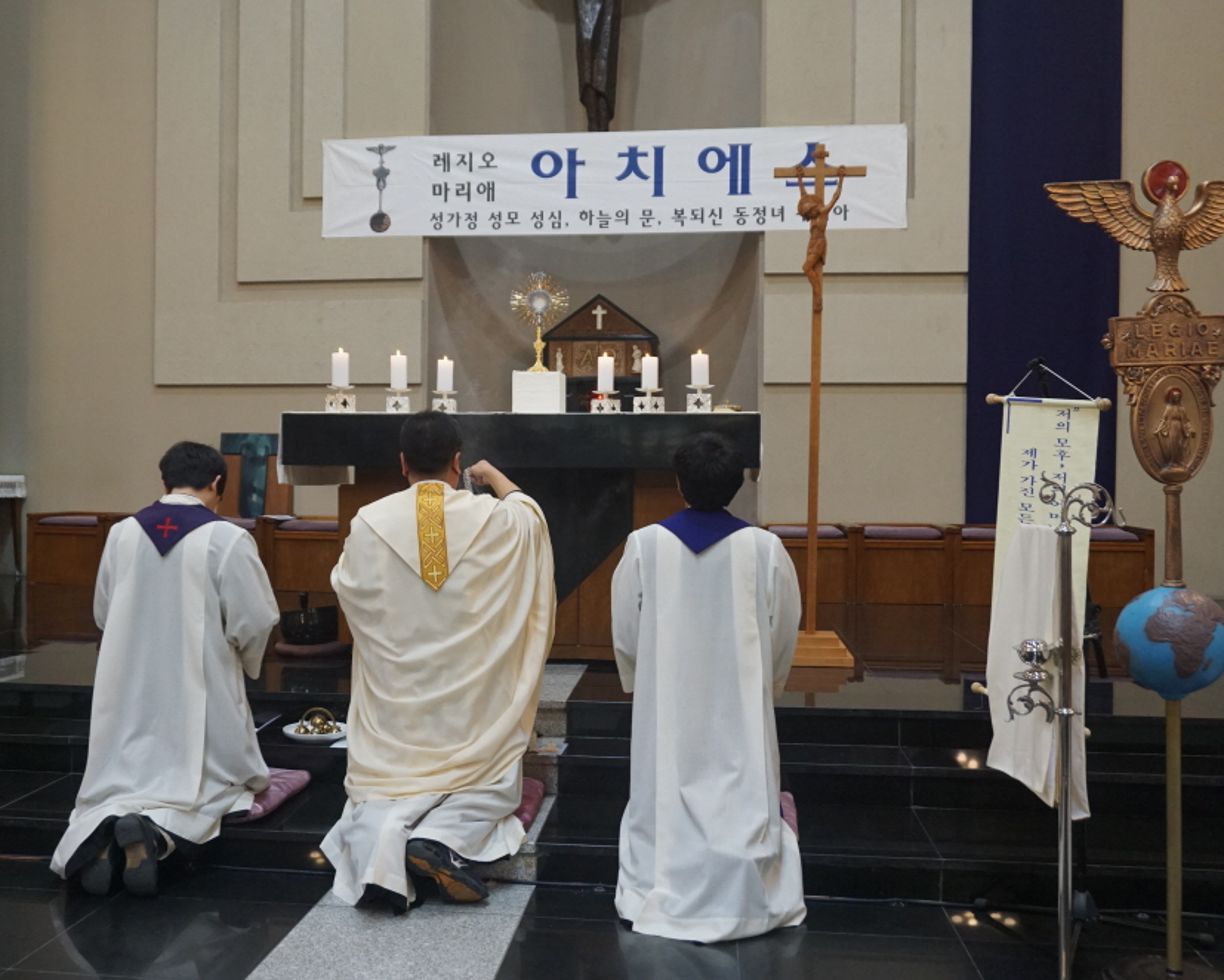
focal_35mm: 34
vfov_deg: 43.4
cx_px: 540
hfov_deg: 52.7
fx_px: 1232
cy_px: 490
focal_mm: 20
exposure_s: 1/160
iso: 1600
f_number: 4
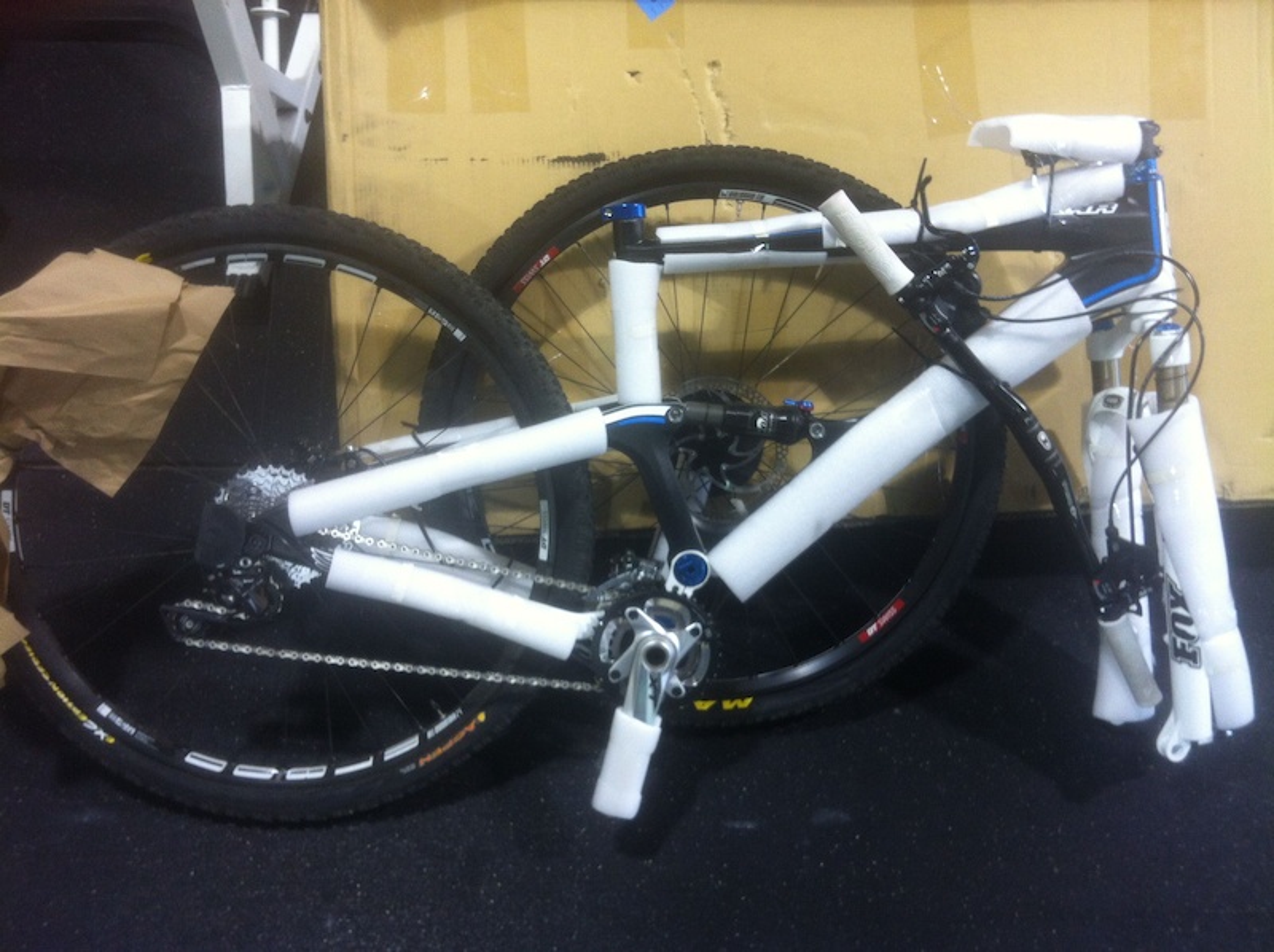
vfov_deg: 40.6
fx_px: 1287
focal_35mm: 35
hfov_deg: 52.7
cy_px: 476
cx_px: 637
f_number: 2.8
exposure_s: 1/15
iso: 125
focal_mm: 3.85
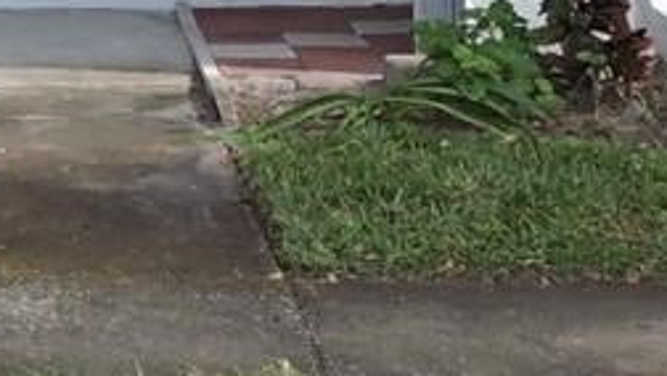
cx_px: -206
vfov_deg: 8.8
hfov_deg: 15.3
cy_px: -302
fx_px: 2353
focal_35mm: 133
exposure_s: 1/1250
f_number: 3.1
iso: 280
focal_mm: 5.4
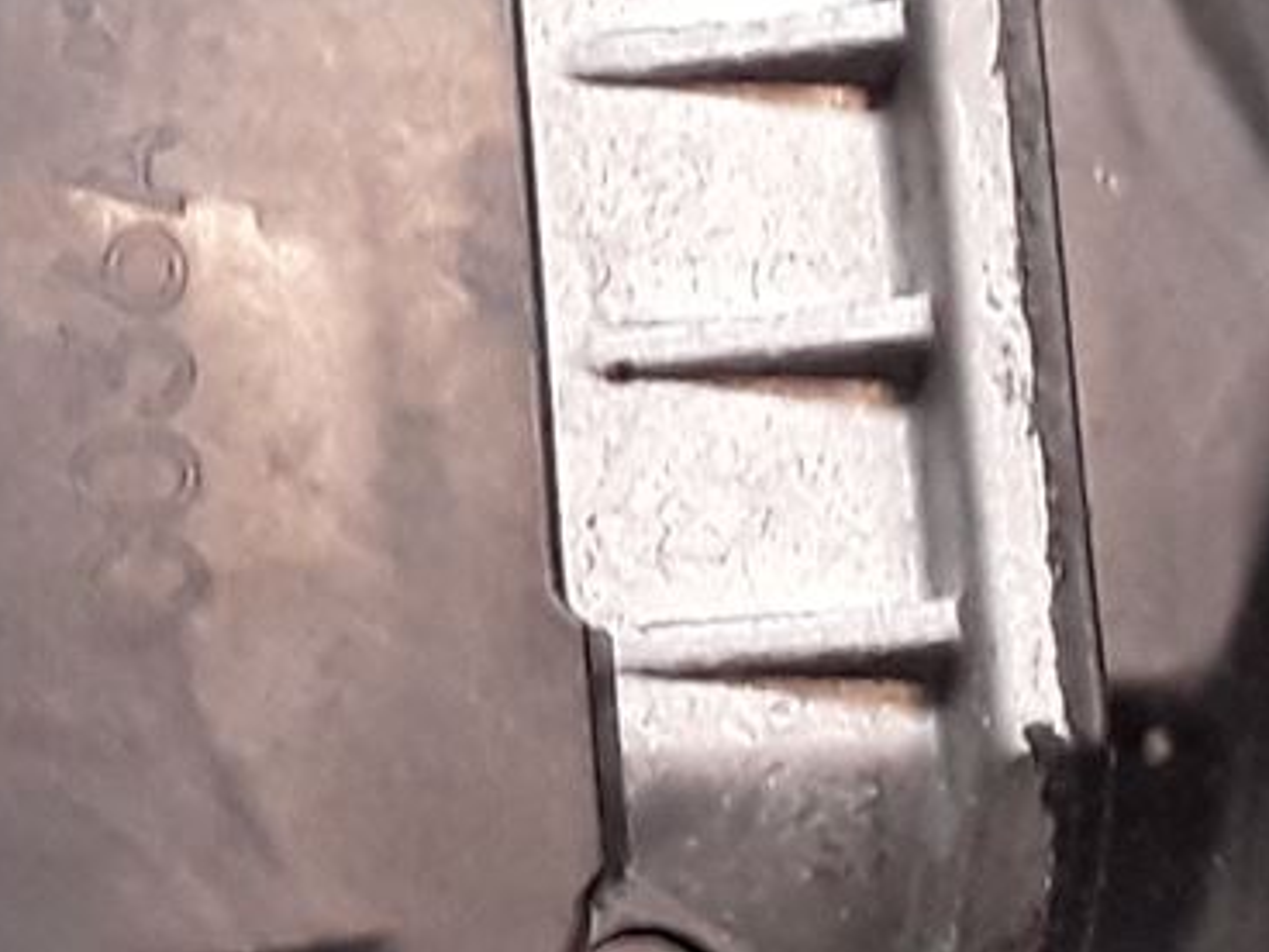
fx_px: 5719
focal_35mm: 156
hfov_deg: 12.3
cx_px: -314
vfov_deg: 9.5
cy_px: 569
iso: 100
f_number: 1.9
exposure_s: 1/100
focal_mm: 2.91
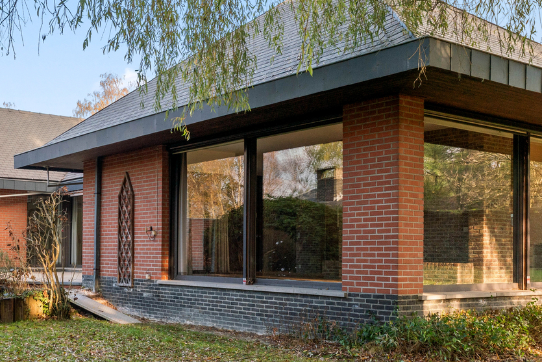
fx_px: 693
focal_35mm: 46
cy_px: 241
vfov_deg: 29.1
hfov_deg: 40.6
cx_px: 91
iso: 250
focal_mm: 16
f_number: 11
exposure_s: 1/40
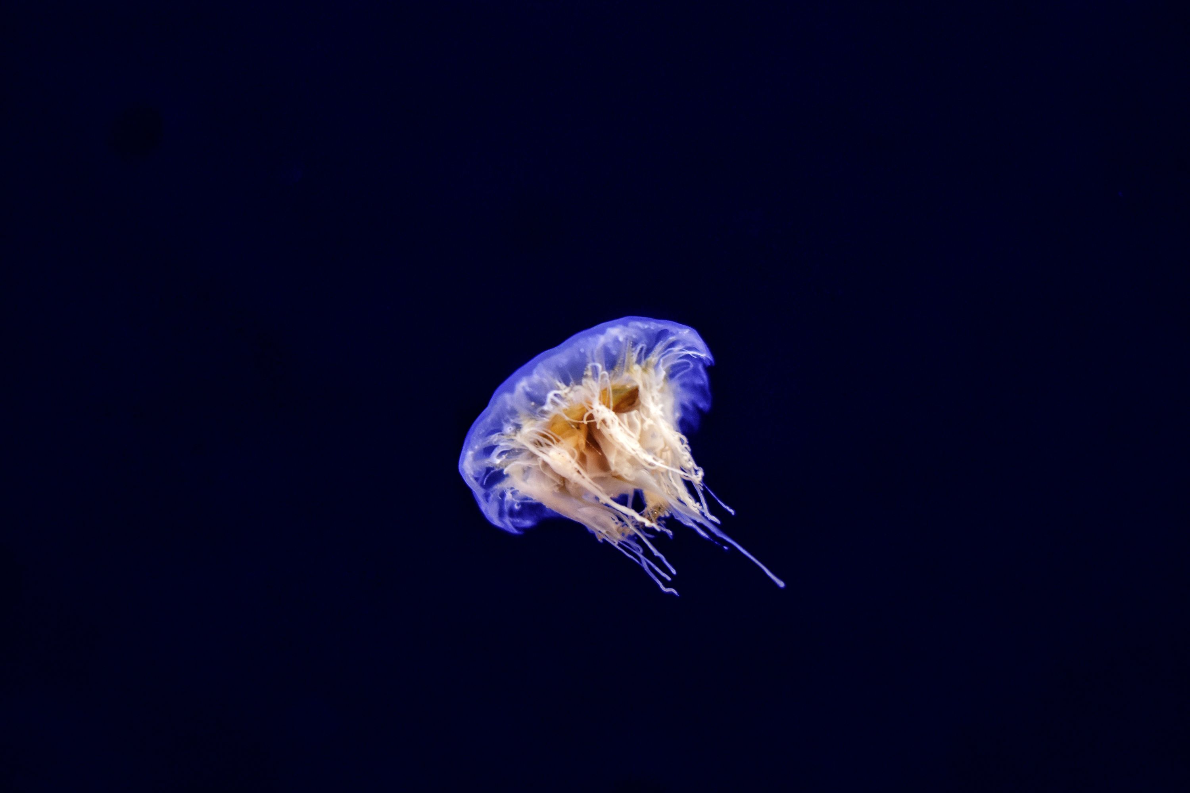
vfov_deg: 18.2
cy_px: 396
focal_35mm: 75
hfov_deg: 27.0
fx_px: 2479
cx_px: 595
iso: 1000
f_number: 1.8
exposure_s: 1/100
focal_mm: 50
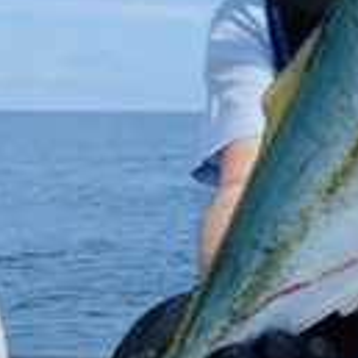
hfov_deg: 22.7
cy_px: 139
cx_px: 405
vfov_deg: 24.3
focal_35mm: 71
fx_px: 831
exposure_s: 1/3125
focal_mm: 4.25
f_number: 1.8
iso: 32
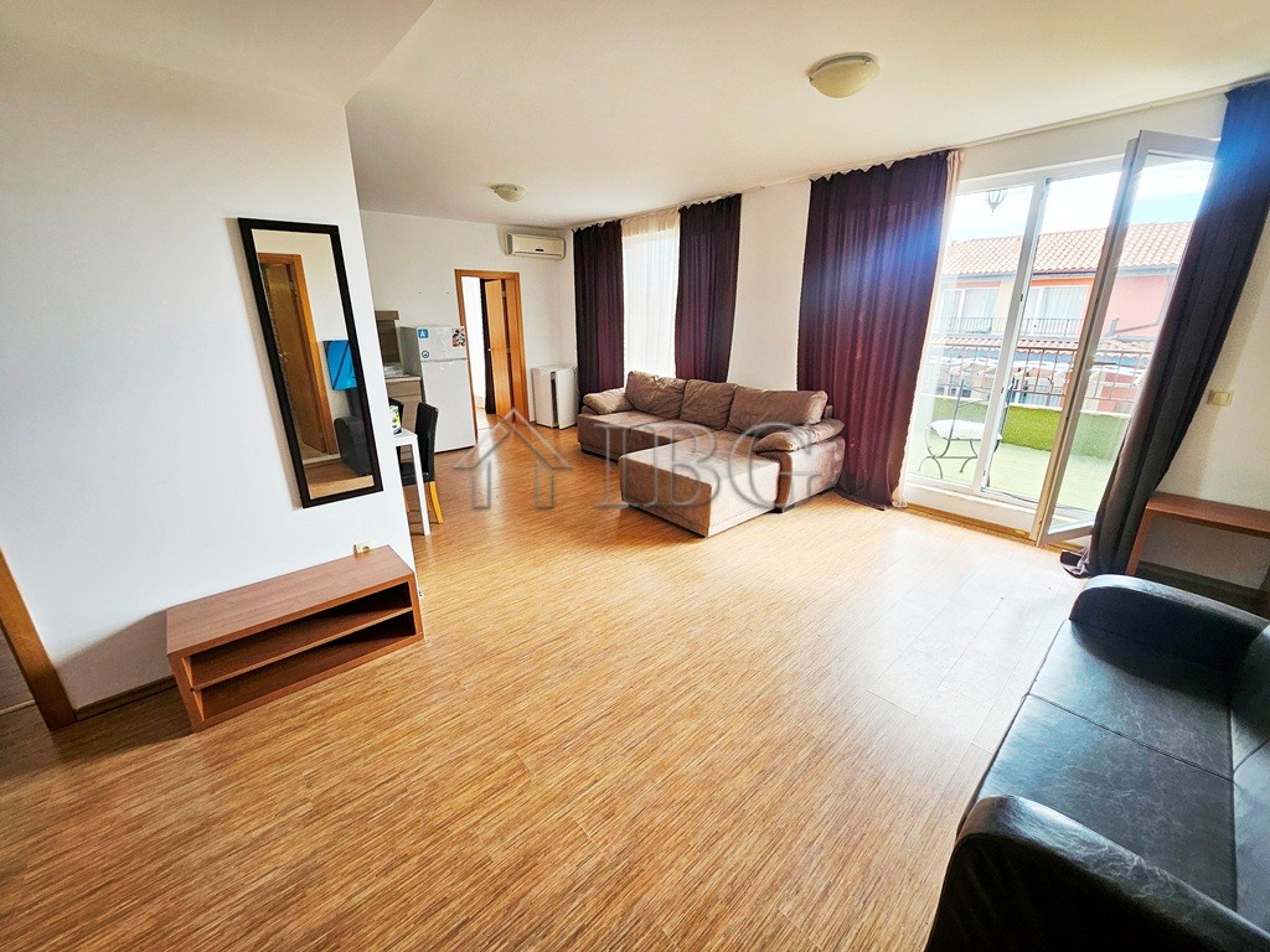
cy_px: 476
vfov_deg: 89.9
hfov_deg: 106.2
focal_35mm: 13
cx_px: 635
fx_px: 477
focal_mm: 1.7
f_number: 2.2
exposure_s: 1/50
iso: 32
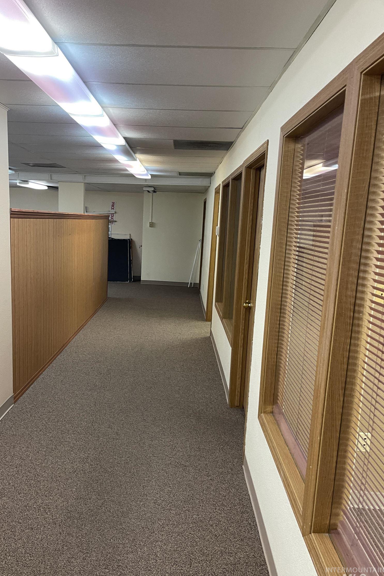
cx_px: 161
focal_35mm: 27
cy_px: 298
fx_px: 432
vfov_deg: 67.4
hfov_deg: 47.7
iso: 250
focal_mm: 5.1
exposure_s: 1/60
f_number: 1.6
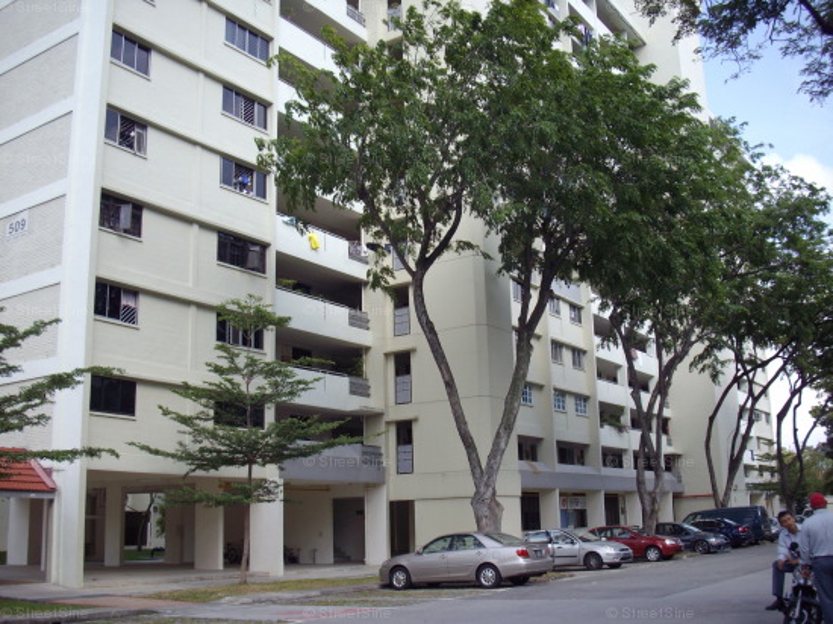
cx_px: 416
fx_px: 890
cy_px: 312
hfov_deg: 50.2
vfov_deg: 38.6
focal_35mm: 37
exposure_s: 1/100
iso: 80
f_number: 5.6
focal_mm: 6.2
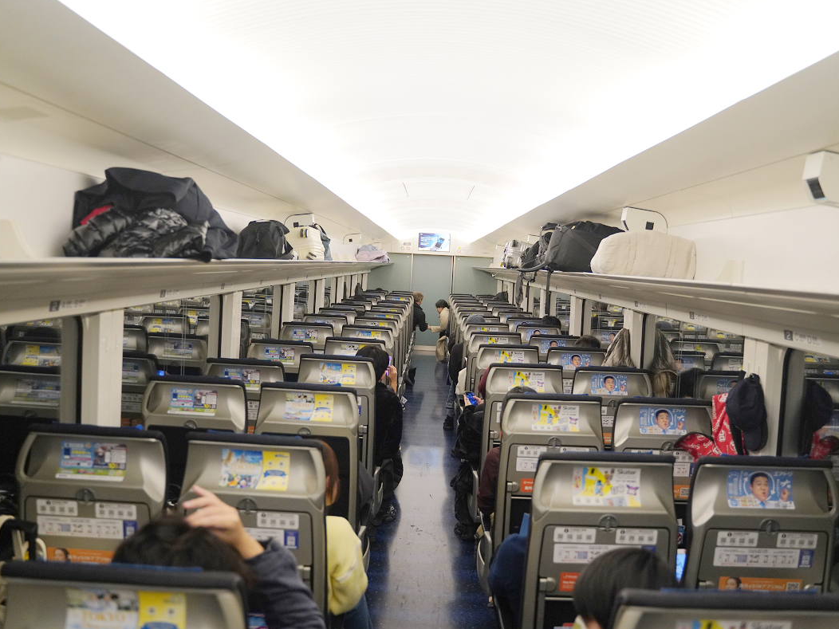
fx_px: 824
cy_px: 315
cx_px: 442
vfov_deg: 41.8
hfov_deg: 53.9
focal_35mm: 34
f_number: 2.8
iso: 2000
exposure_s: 1/160
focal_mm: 31
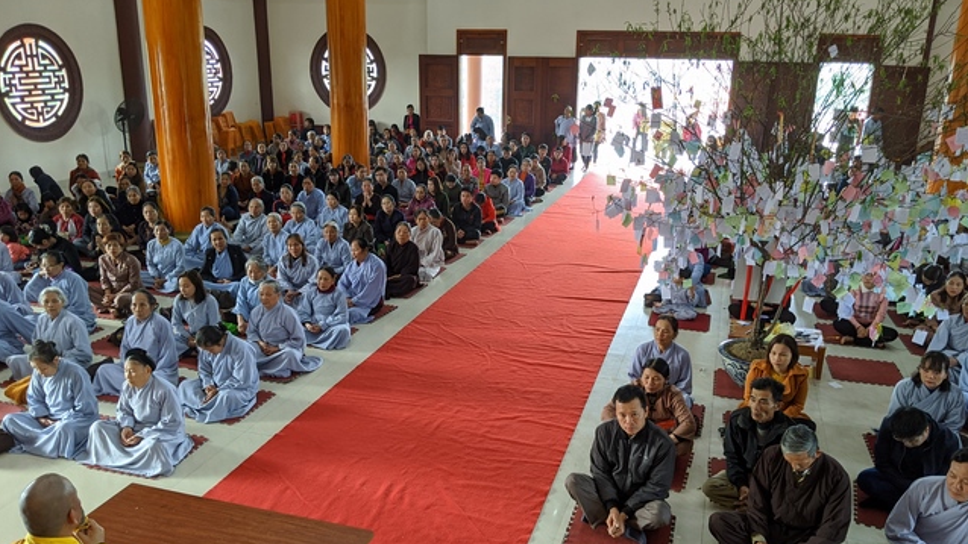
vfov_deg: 38.9
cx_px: 484
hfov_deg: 64.3
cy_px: 302
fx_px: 770
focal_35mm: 30
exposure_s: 1/100
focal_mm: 4.44
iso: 154
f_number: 1.8
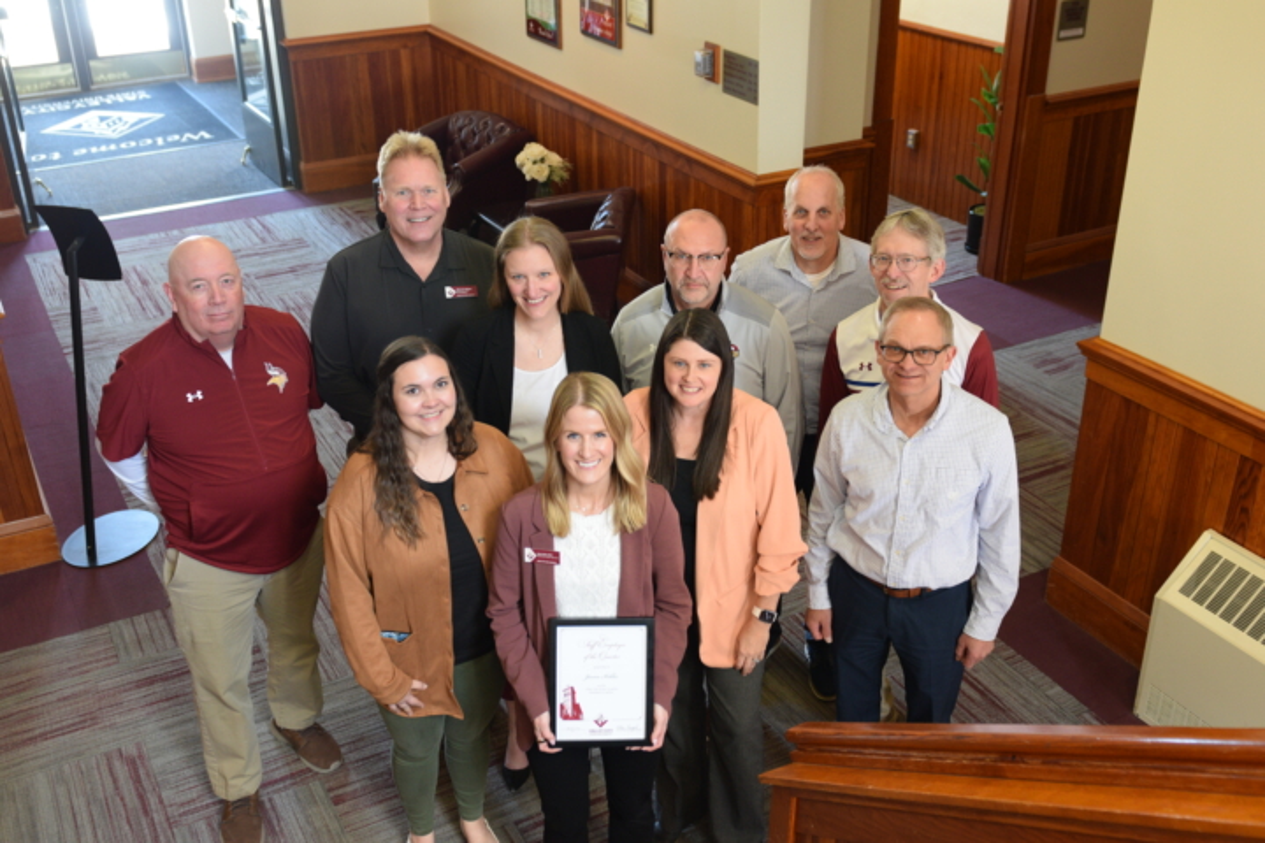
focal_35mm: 36
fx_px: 1265
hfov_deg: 53.1
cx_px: 632
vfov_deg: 36.9
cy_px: 422
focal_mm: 24
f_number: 3.5
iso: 800
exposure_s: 1/60
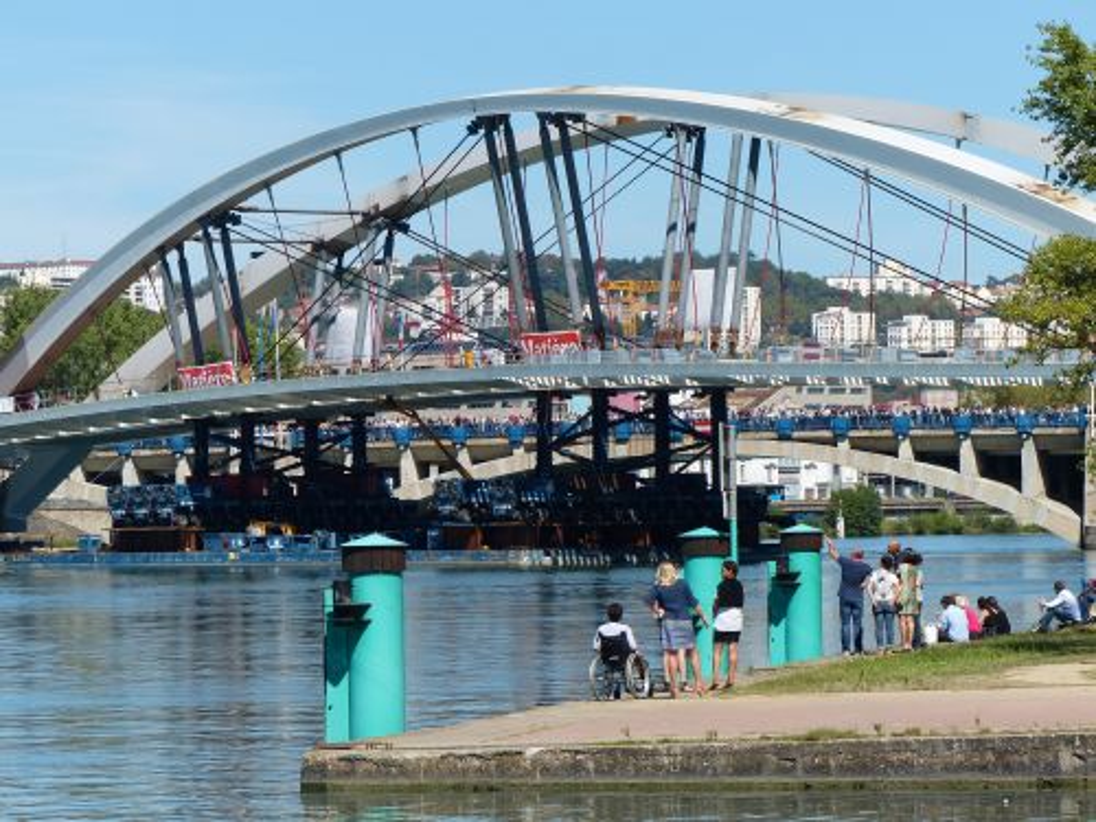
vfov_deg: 8.0
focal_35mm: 186
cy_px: 411
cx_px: 548
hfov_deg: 10.6
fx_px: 5889
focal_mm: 33.5
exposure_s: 1/1300
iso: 100
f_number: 4
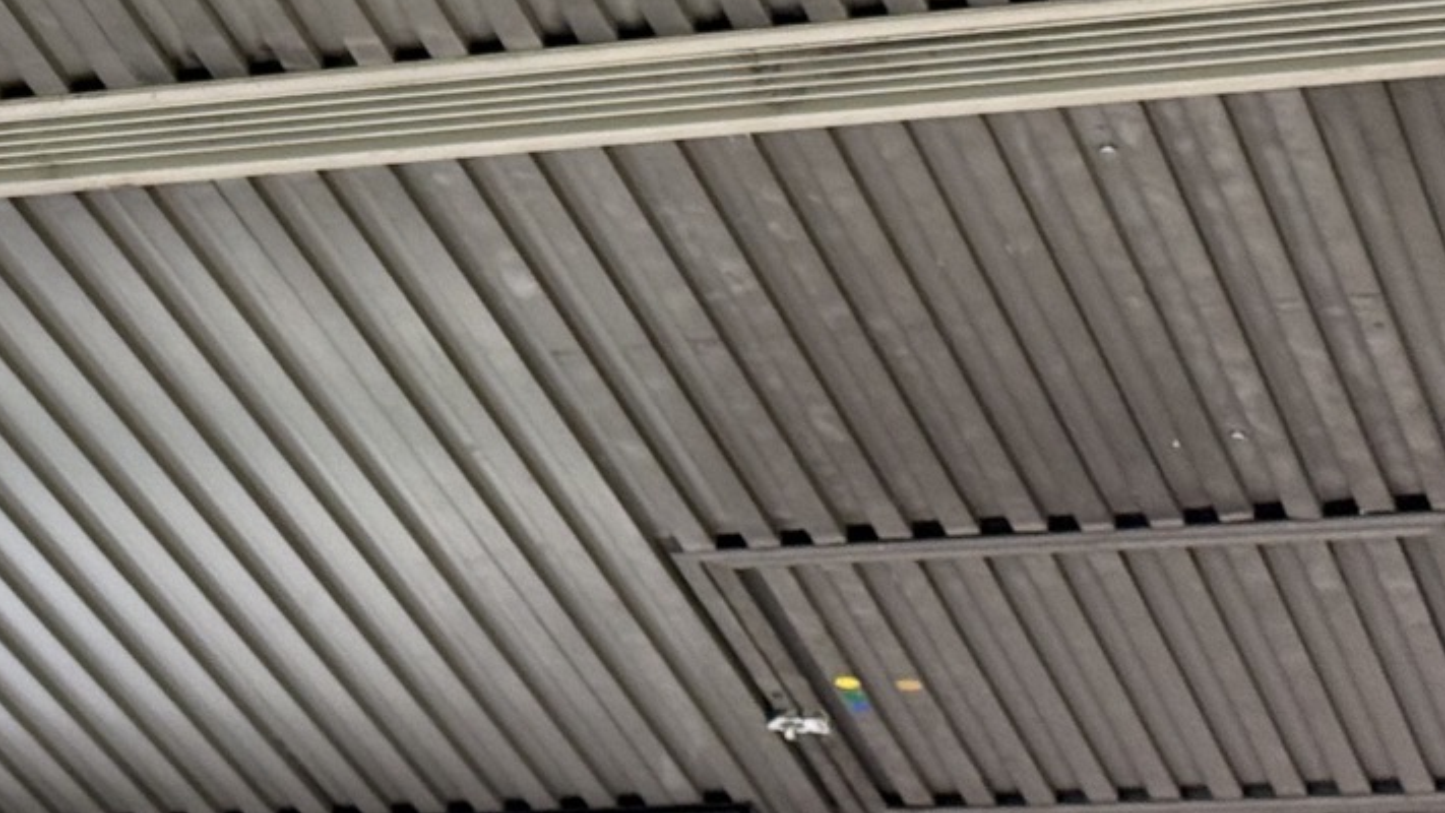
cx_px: -236
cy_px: -150
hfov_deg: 14.2
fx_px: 5633
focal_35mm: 147
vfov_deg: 8.2
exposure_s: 1/40
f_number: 1.78
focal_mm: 6.76
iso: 250
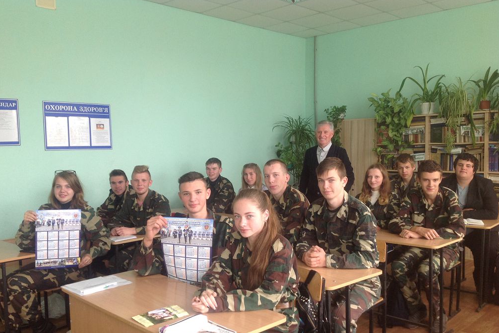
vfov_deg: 35.9
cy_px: 187
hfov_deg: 51.9
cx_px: 250
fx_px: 513
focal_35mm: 37
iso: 64
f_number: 2.4
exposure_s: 1/30
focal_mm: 4.28
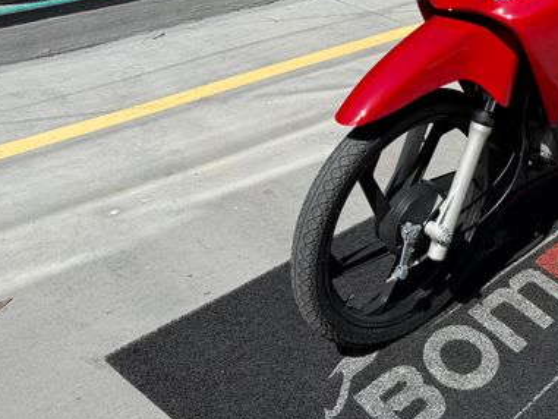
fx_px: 822
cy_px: 62
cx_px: 537
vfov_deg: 27.8
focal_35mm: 51
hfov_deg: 34.6
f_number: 1.78
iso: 80
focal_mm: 6.76
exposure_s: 1/5319
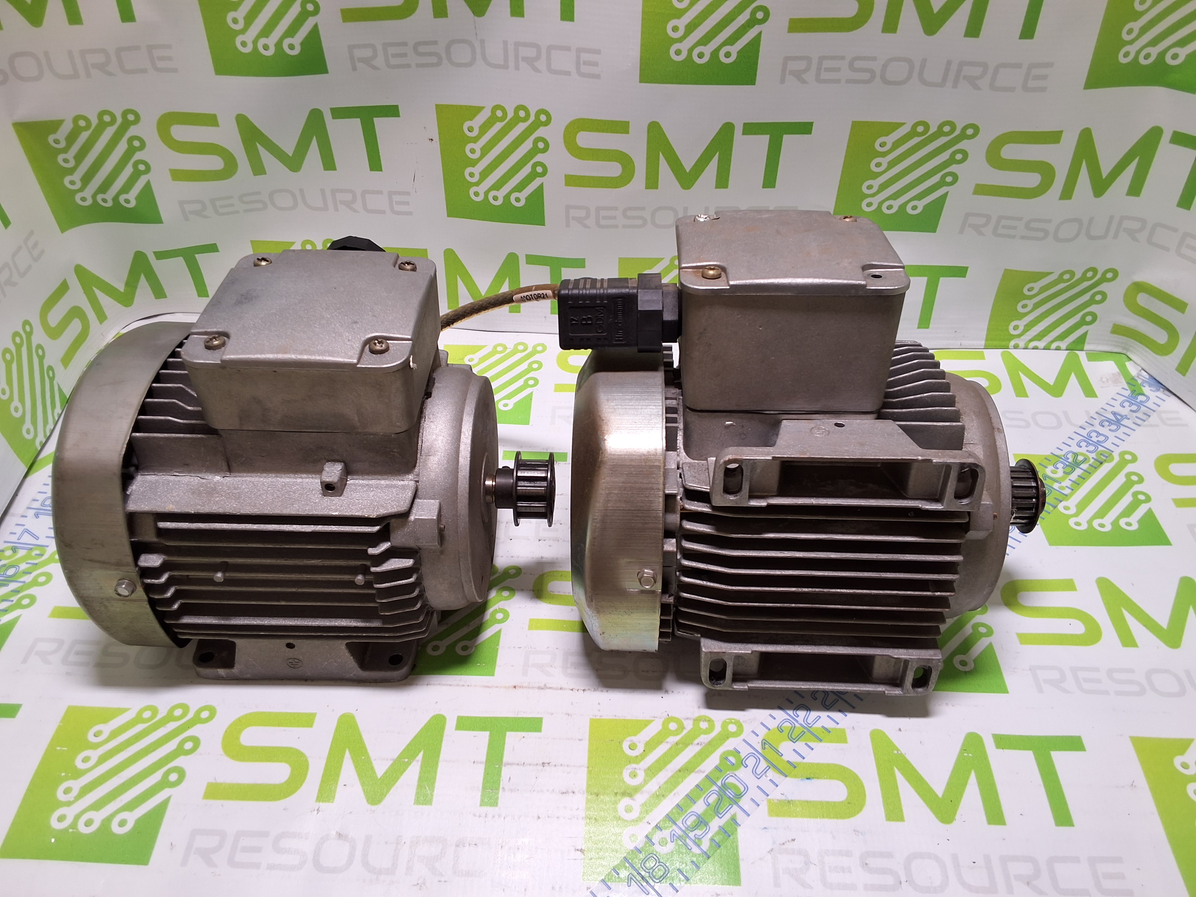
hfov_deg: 63.4
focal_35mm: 28
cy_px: 448
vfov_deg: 49.7
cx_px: 598
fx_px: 967
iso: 32
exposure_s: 1/60
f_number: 1.9
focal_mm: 2.91
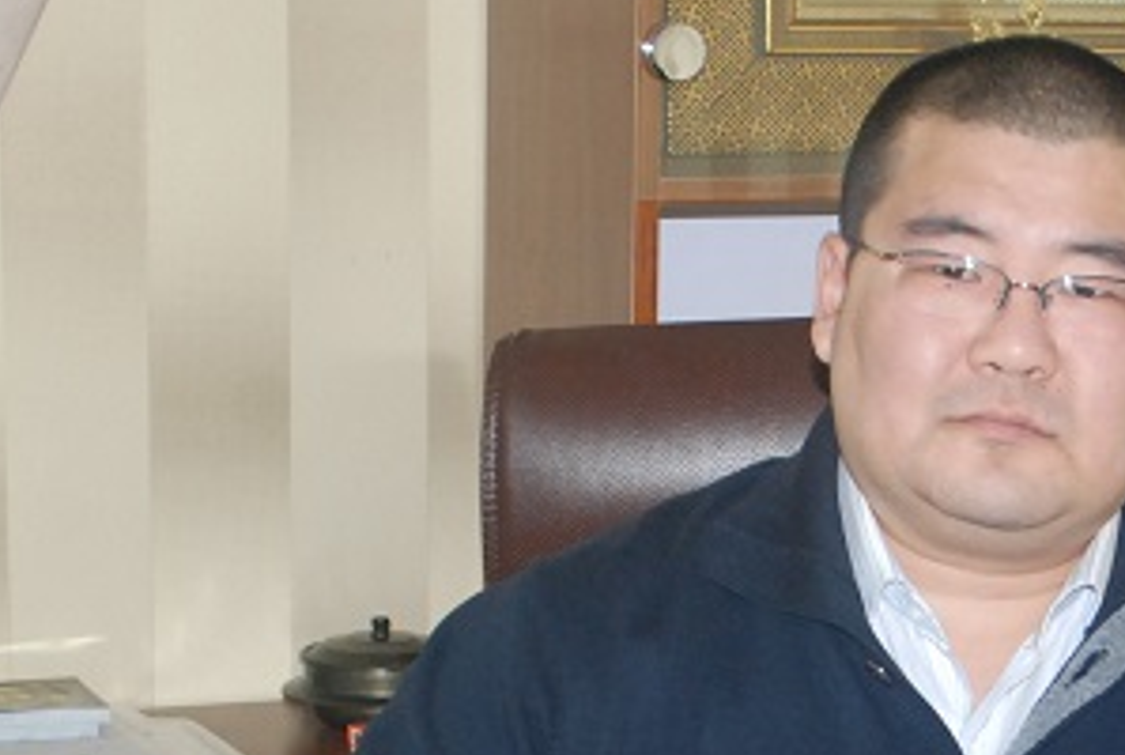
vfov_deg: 10.6
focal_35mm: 129
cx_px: 804
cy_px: 742
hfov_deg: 15.8
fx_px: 4039
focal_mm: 32
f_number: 5
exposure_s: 1/200
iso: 640
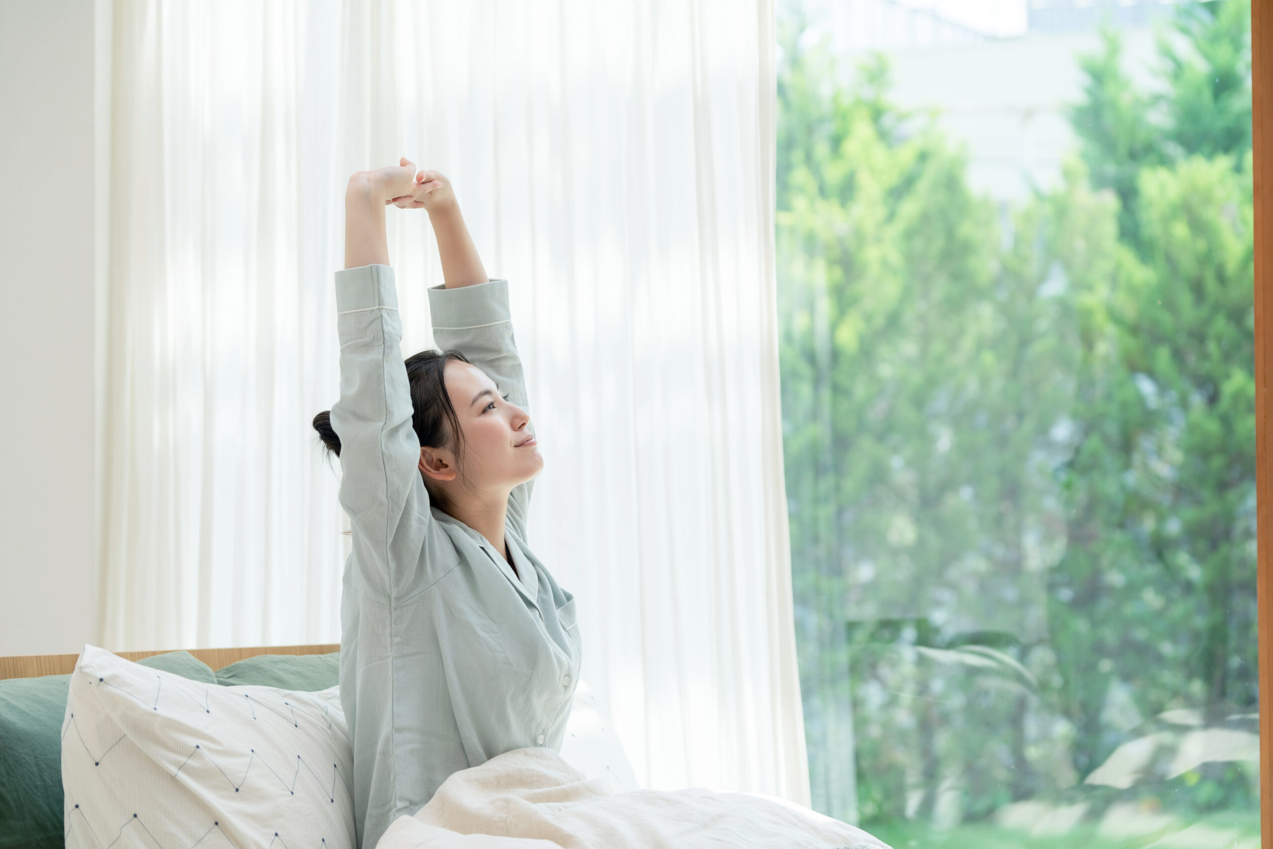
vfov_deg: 13.6
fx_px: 3572
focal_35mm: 101
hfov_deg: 20.2
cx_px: 636
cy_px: 424
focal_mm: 101
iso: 100
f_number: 4.5
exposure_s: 1/160
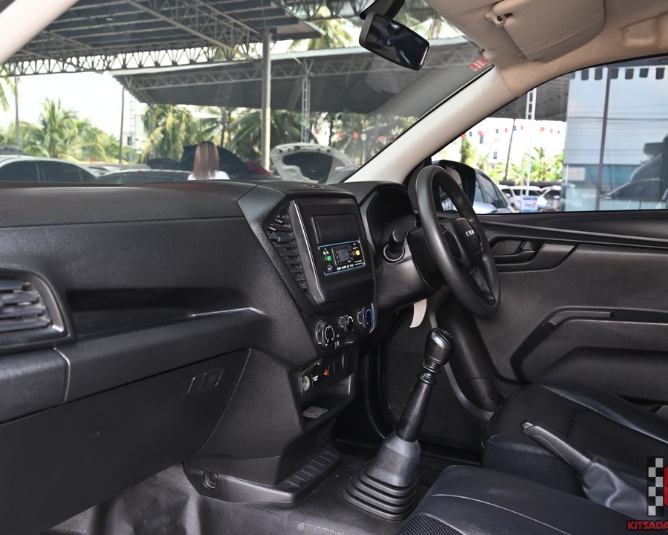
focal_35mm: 32
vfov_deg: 46.4
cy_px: 264
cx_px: 317
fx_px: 624
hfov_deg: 56.2
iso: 280
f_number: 5.6
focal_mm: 27.5
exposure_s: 1/45
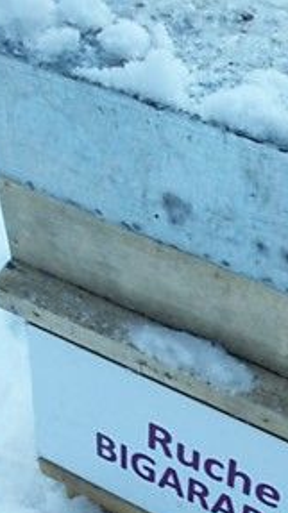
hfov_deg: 16.4
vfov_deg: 28.8
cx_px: 236
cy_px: 332
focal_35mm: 73
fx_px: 993
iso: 80
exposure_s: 1/100
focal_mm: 5.7
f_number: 2.9
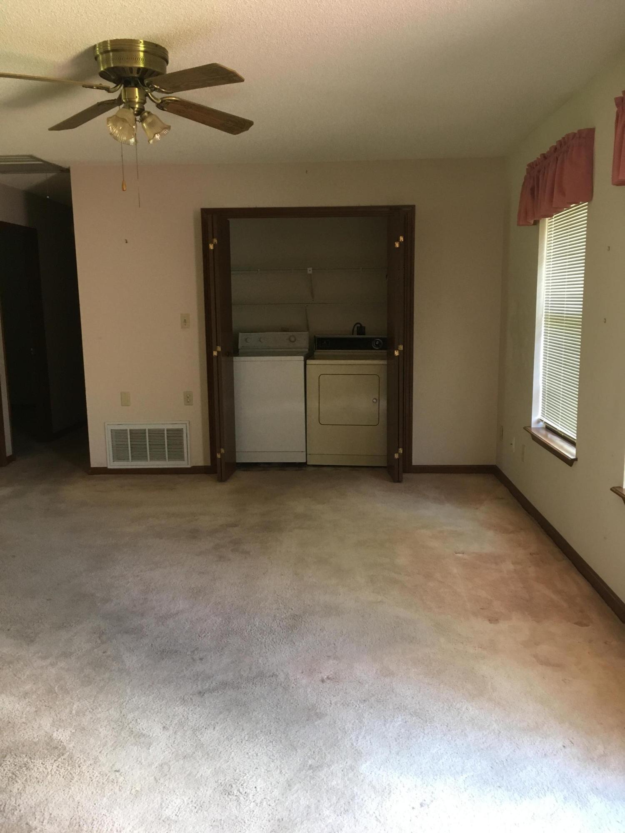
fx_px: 698
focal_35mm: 29
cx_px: 312
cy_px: 416
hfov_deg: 48.2
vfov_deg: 61.7
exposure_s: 1/30
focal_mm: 4.15
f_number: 2.2
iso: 100
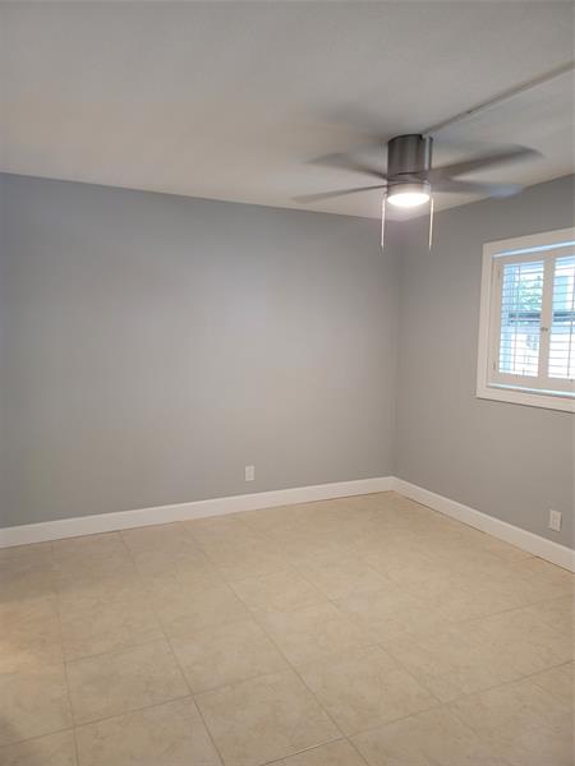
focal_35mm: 25
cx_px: 288
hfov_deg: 54.9
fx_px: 554
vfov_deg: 69.4
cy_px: 383
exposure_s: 1/60
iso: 250
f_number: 1.8
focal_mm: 7
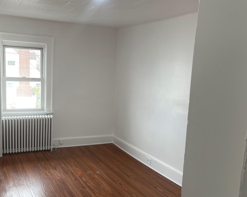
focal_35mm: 36
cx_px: 100
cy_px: 117
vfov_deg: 41.0
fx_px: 263
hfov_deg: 50.0
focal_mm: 5.1
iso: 64
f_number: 1.6
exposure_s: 1/120
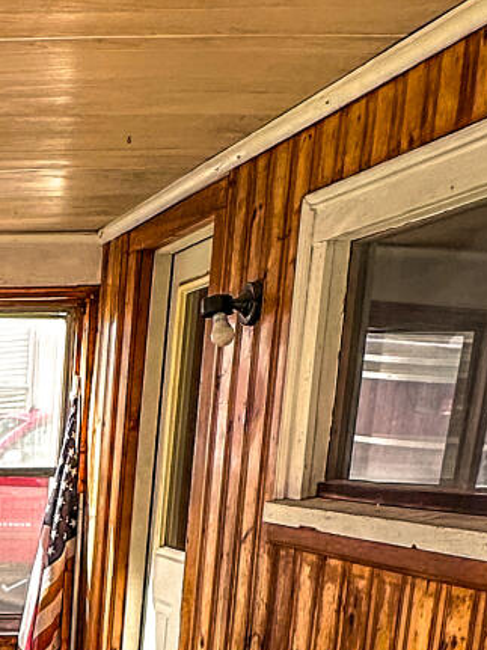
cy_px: 697
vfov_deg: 27.5
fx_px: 1220
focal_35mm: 65
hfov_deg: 19.9
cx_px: -220
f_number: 2.2
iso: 40
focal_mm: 2.22
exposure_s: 1/390
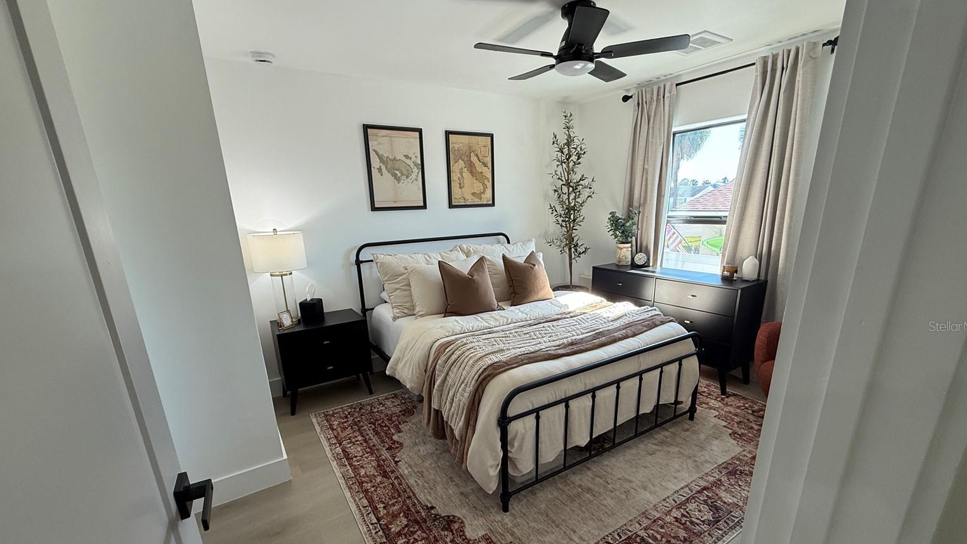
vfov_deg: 66.5
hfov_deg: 99.4
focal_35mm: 16
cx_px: 481
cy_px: 326
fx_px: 410
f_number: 2.2
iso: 64
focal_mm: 2.22
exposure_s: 1/120
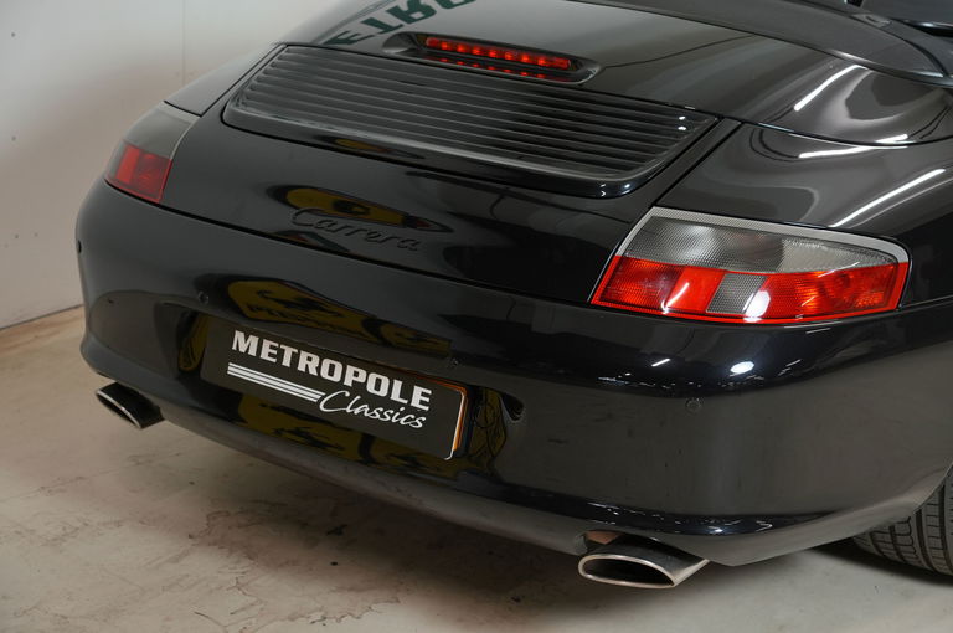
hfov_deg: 29.9
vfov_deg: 20.1
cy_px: 316
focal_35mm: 68
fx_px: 1785
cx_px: 476
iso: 400
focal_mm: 45
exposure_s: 1/40
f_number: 4
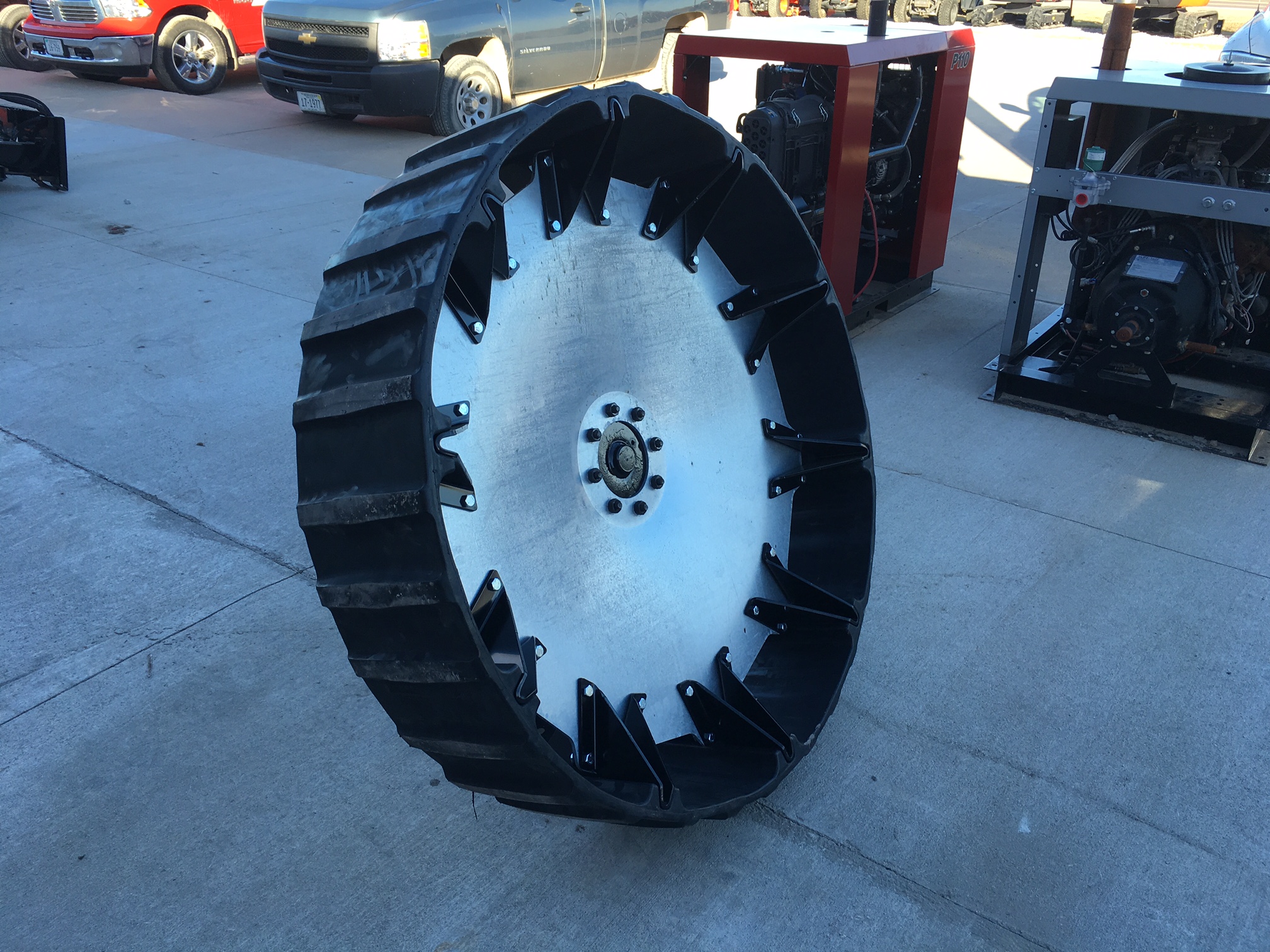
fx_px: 1064
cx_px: 635
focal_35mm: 29
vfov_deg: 48.2
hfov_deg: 61.7
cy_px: 476
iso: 25
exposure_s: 1/249
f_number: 2.2
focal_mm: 4.15
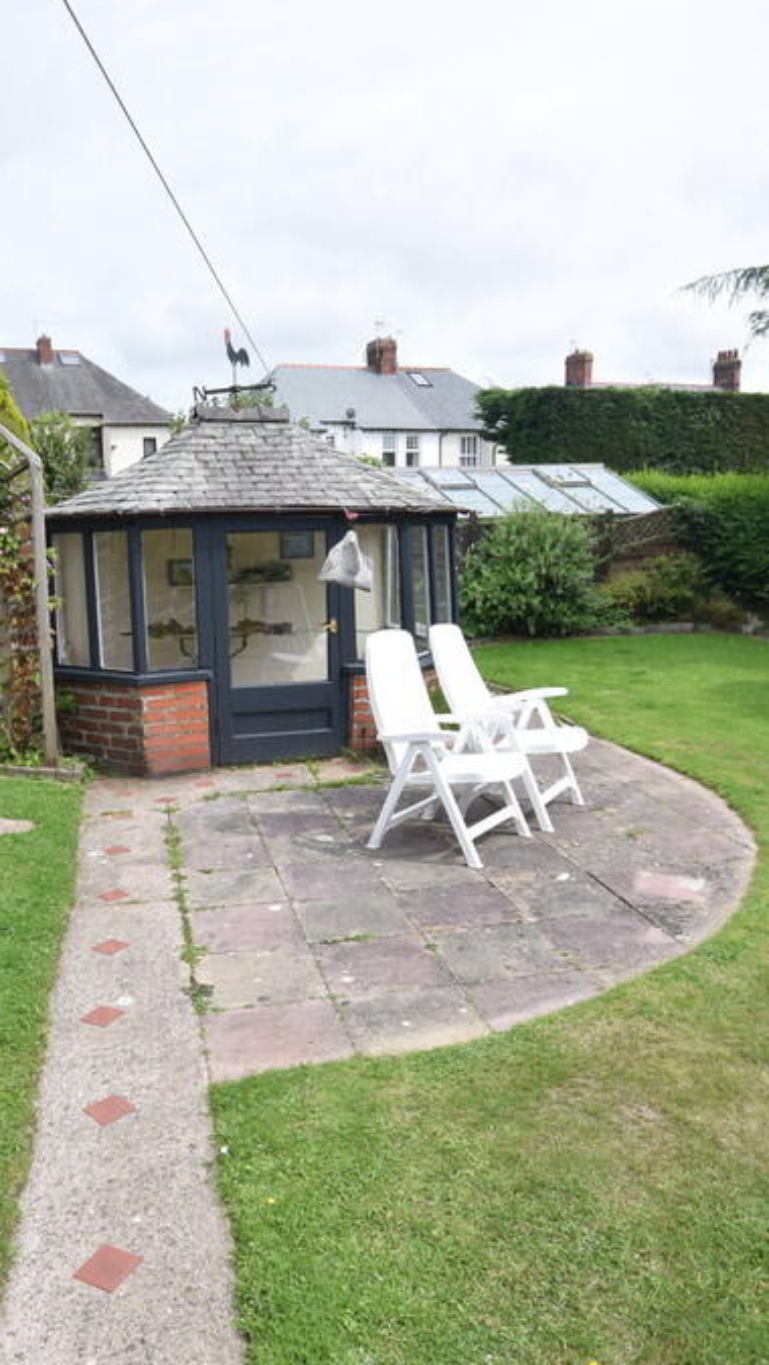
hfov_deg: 42.1
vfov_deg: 69.1
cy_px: 680
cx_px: 306
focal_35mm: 27
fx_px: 993
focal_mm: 11.5
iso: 200
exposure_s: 1/320
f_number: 9
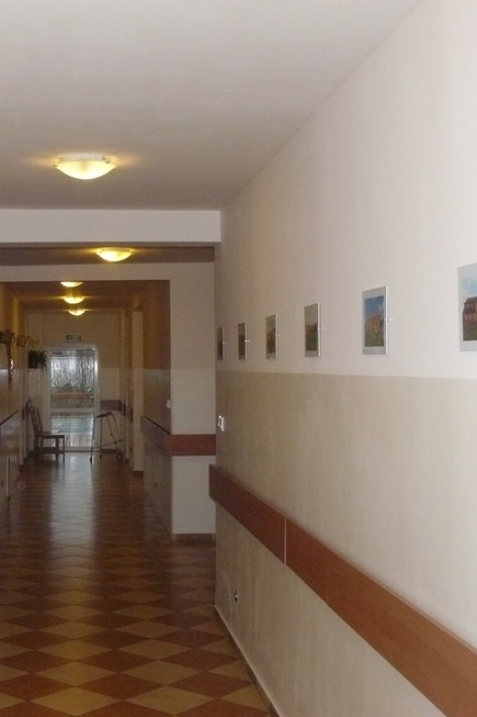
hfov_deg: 25.8
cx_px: 67
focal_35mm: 51
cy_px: 358
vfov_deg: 38.9
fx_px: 1014
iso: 400
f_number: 4.5
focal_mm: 6
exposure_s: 1/60
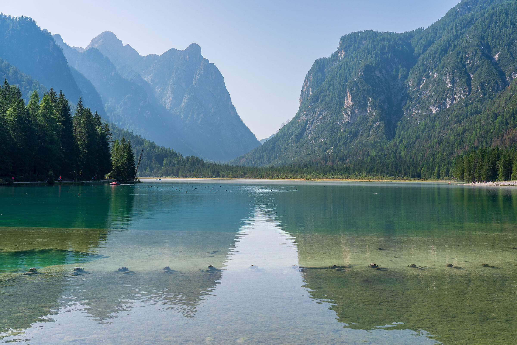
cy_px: 172
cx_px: 258
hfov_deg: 54.4
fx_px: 503
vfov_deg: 37.9
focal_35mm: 35
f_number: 8
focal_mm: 35
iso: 100
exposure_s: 1/320
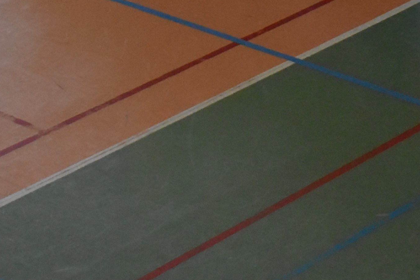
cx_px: 137
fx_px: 2230
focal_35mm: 191
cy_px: -209
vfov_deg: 7.0
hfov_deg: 10.7
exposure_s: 1/500
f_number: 4.2
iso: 2500
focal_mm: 29
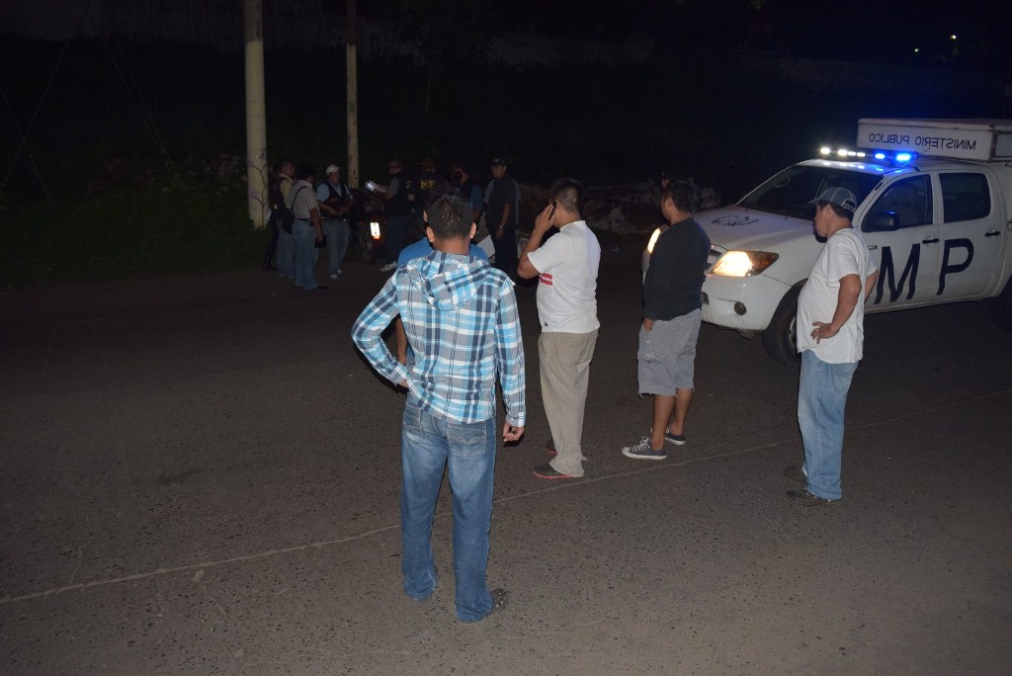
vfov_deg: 48.0
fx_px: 759
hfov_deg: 67.4
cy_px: 338
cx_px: 506
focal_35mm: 27
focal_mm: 18
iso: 800
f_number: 5
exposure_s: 1/200
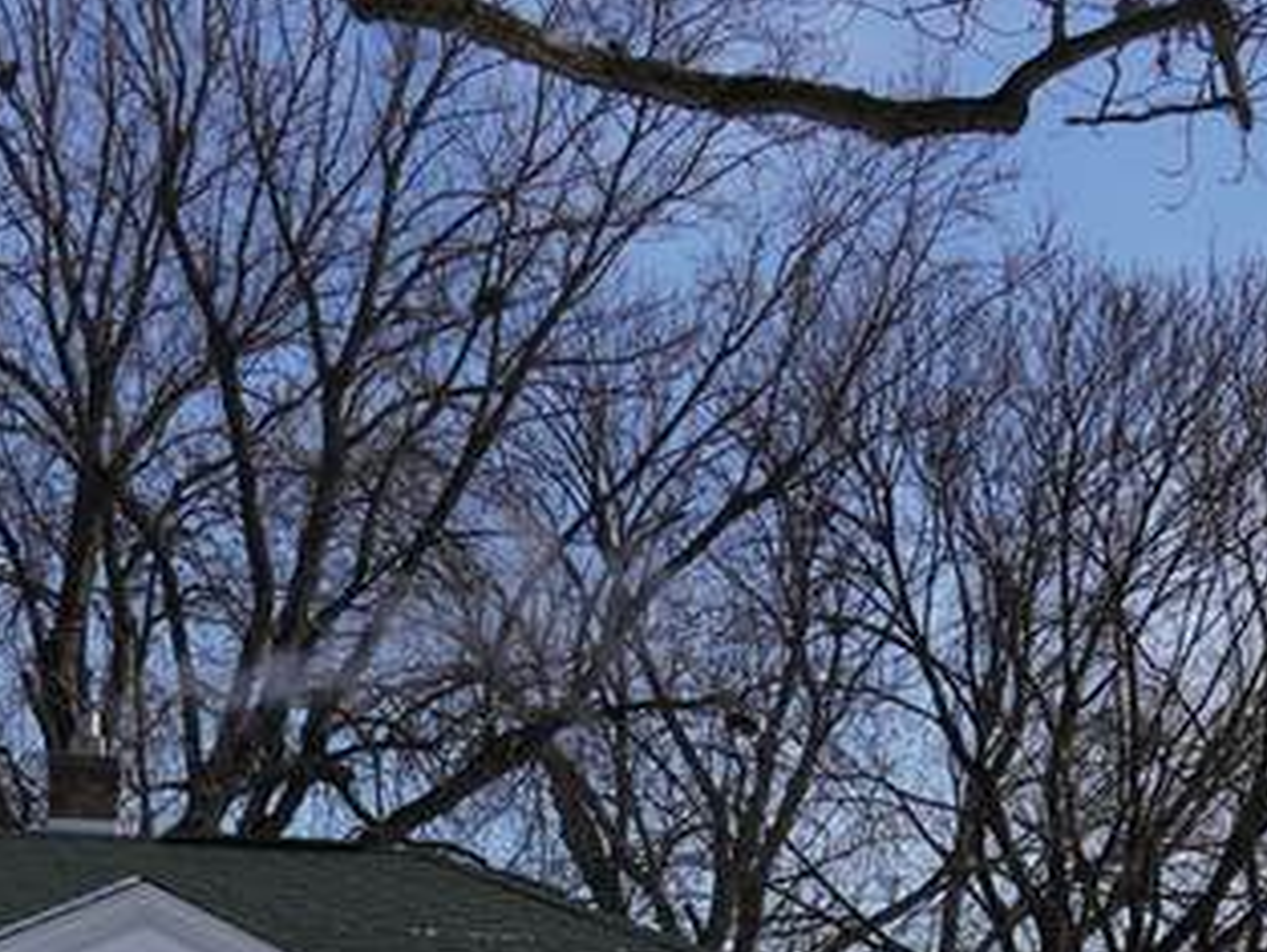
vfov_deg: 13.3
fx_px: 3881
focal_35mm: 106
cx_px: 631
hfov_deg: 18.5
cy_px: 1335
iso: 100
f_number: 8
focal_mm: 18
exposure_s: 1/400
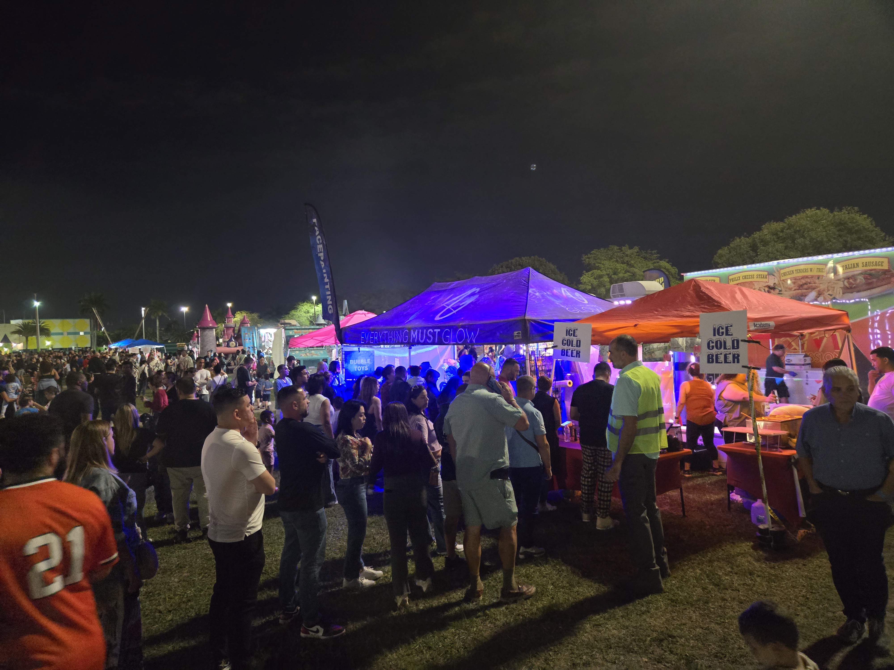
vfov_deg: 58.9
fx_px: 594
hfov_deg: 73.9
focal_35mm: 23
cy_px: 335
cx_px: 447
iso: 2000
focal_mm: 5.4
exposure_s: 1/60
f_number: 1.8
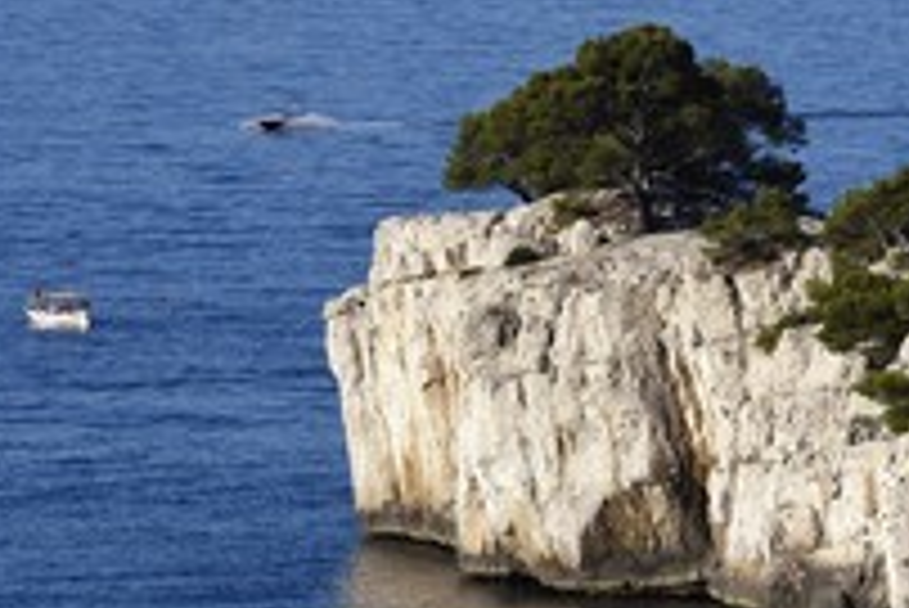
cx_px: 810
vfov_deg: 3.3
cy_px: 459
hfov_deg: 4.9
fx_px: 10511
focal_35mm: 416
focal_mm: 200
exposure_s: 1/640
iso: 200
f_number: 9
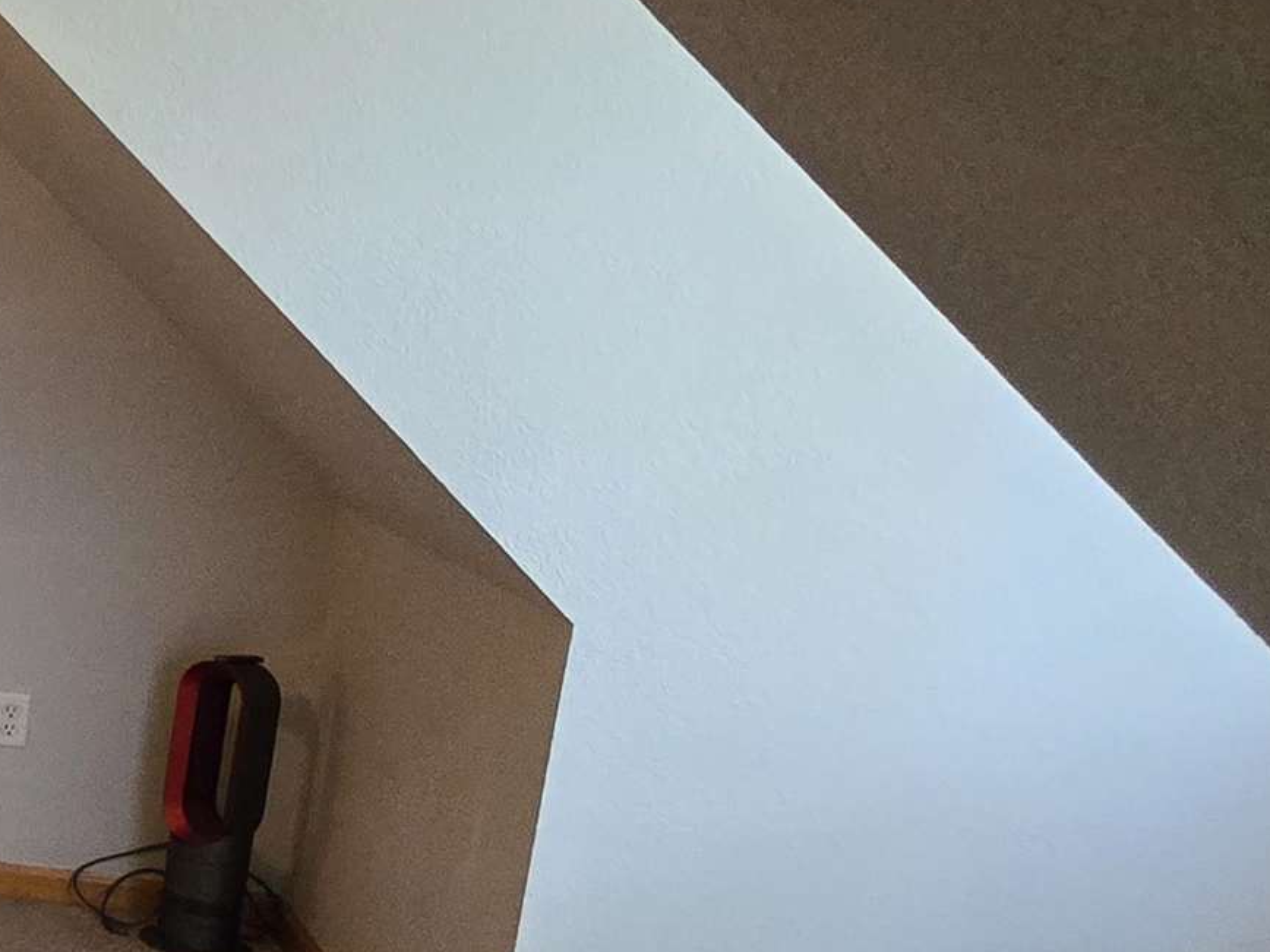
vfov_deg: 31.3
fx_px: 1688
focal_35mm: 46
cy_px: 613
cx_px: -841
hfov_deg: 24.9
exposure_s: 1/60
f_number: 2.2
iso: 1000
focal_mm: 2.2
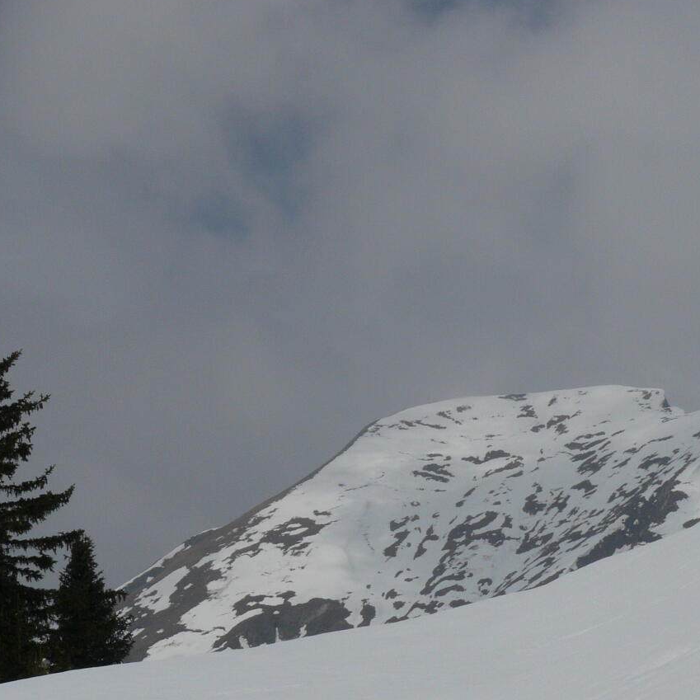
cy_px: 407
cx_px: 493
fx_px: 2883
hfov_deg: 13.8
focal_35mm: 126
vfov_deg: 13.8
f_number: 8
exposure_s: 1/1600
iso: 100
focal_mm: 14
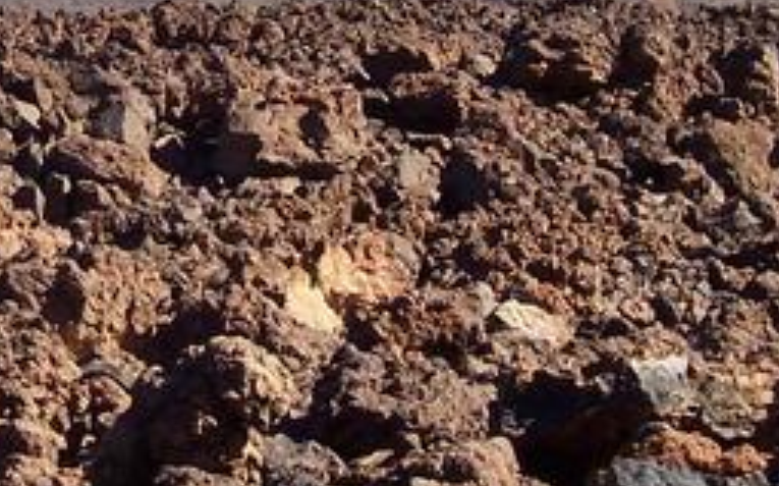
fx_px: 2482
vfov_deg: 11.1
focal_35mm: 117
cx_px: 137
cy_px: 43
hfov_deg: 17.7
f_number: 5.6
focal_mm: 5.6
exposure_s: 1/350
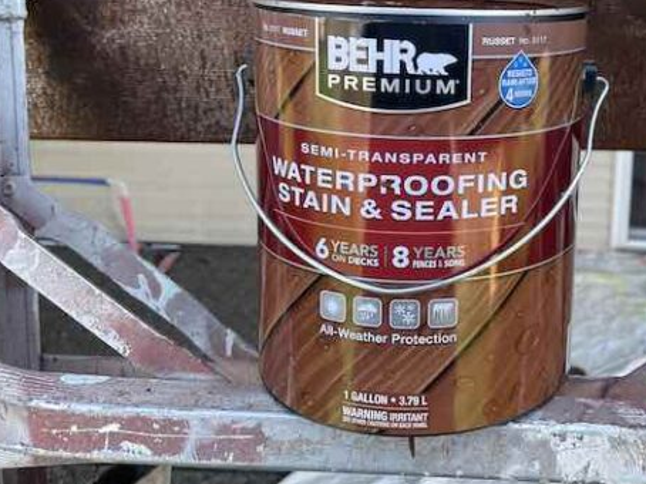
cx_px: 507
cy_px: 107
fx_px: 821
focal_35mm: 44
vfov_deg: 32.1
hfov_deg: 41.3
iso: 32
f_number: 1.6
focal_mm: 4.2
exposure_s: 1/176
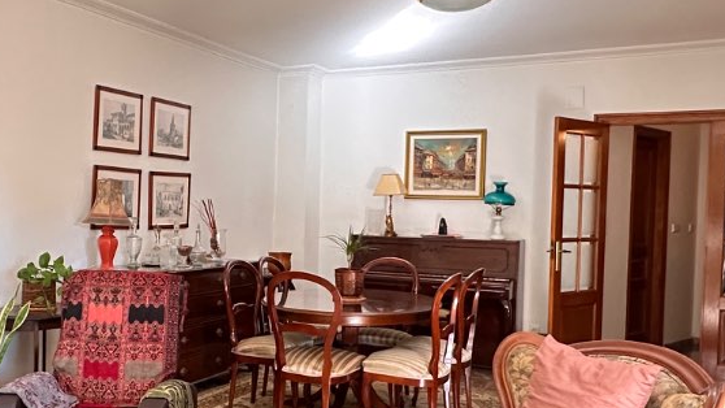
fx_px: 788
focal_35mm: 41
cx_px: 208
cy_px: 241
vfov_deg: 29.0
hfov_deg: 48.0
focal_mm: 2.22
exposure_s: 1/60
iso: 400
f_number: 2.2
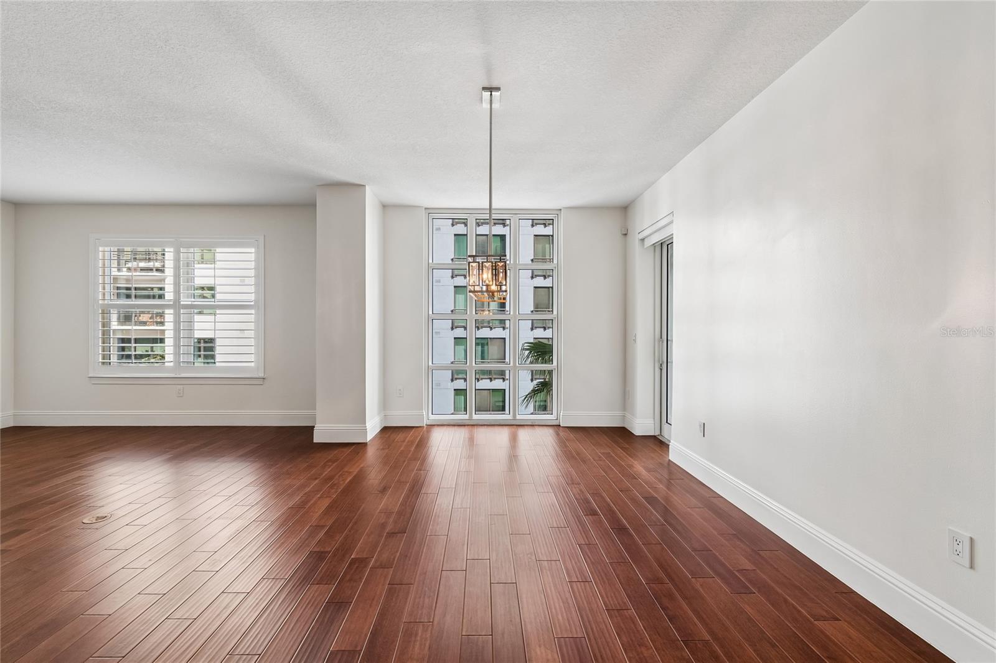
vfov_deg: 77.3
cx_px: 498
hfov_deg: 100.4
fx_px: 415
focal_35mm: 15
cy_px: 332
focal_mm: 10
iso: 100
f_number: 7.1
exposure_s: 1/40
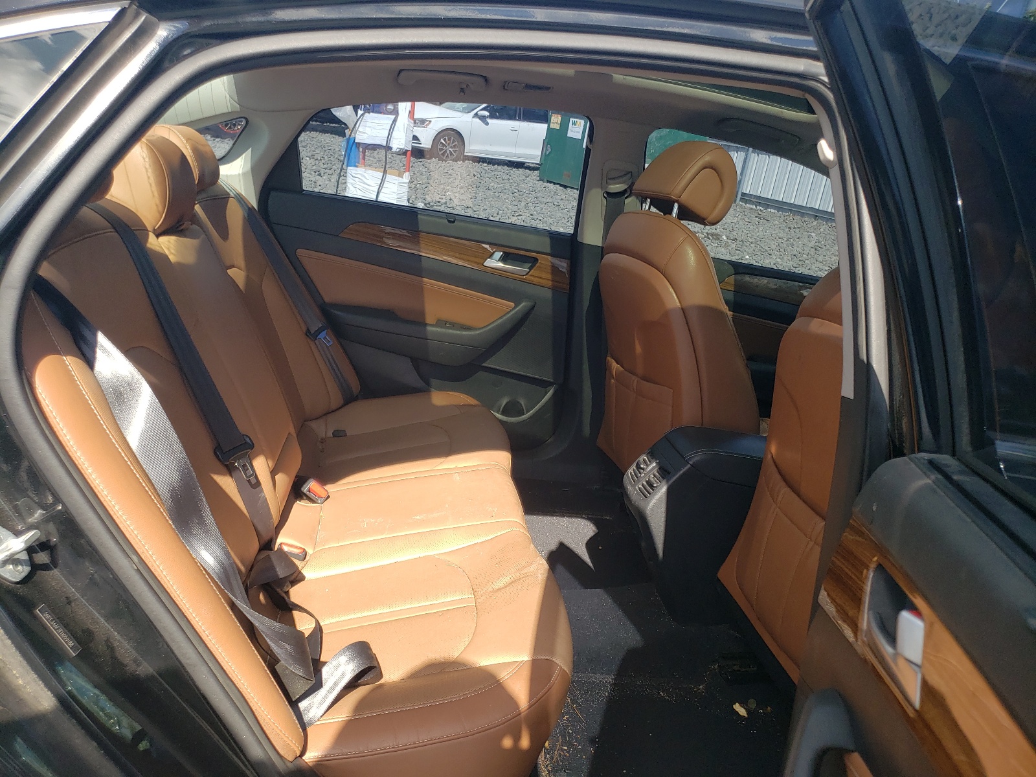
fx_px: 778
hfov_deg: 67.3
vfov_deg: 53.1
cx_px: 518
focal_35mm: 26
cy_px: 388
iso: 50
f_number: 1.5
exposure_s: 1/1000
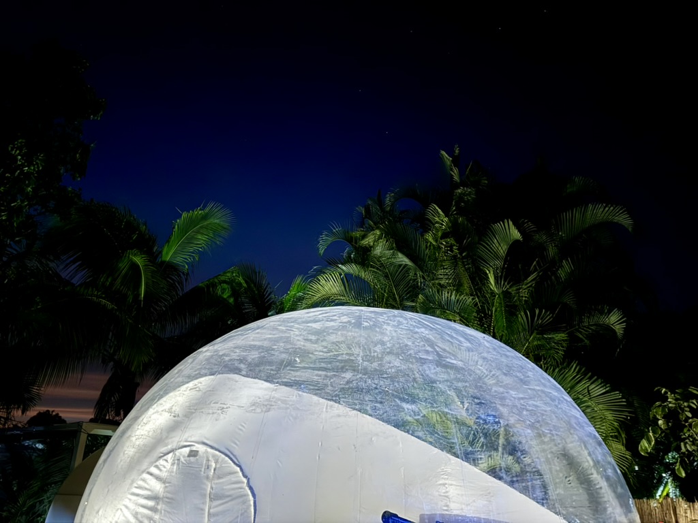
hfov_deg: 71.6
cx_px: 349
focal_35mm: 24
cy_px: 262
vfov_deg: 56.8
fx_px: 484
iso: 1600
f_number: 1.78
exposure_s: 1/9
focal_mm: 6.76
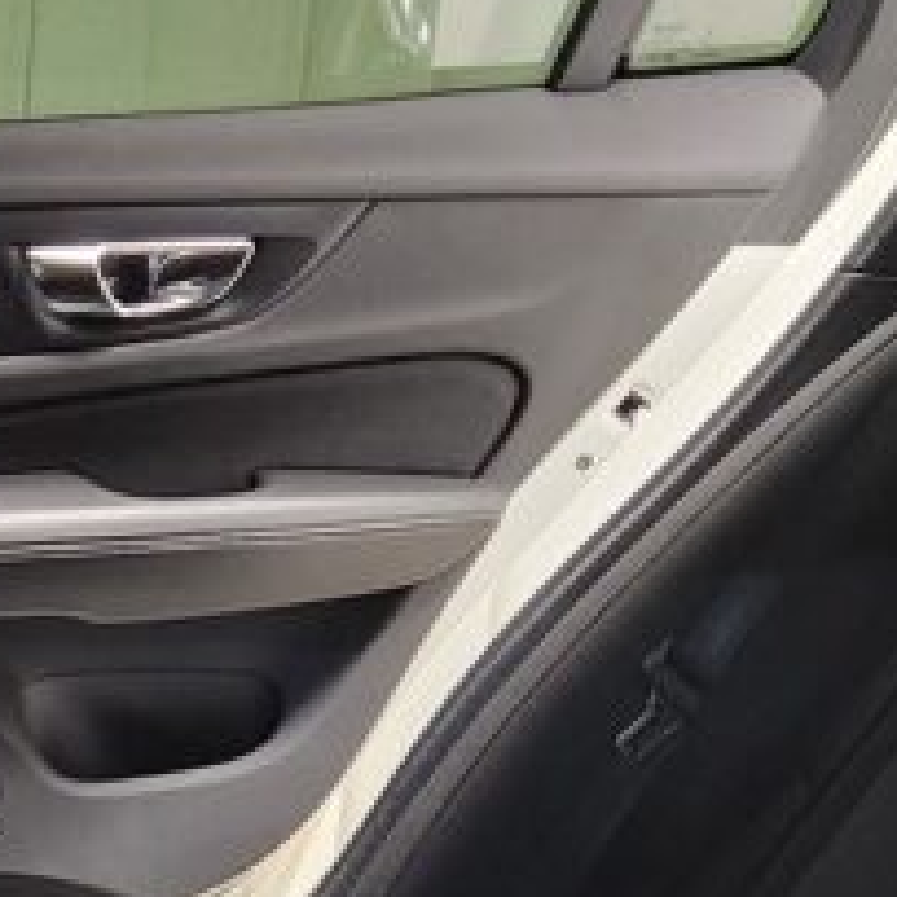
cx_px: -484
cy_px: 1016
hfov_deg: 15.6
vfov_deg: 16.5
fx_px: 2990
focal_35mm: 102
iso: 800
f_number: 1.8
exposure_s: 1/50
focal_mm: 5.4
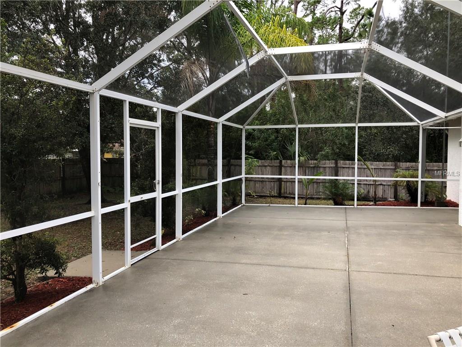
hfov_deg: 63.4
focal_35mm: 28
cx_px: 231
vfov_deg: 49.7
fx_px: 374
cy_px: 174
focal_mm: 3.99
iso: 20
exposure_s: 1/236
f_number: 1.8
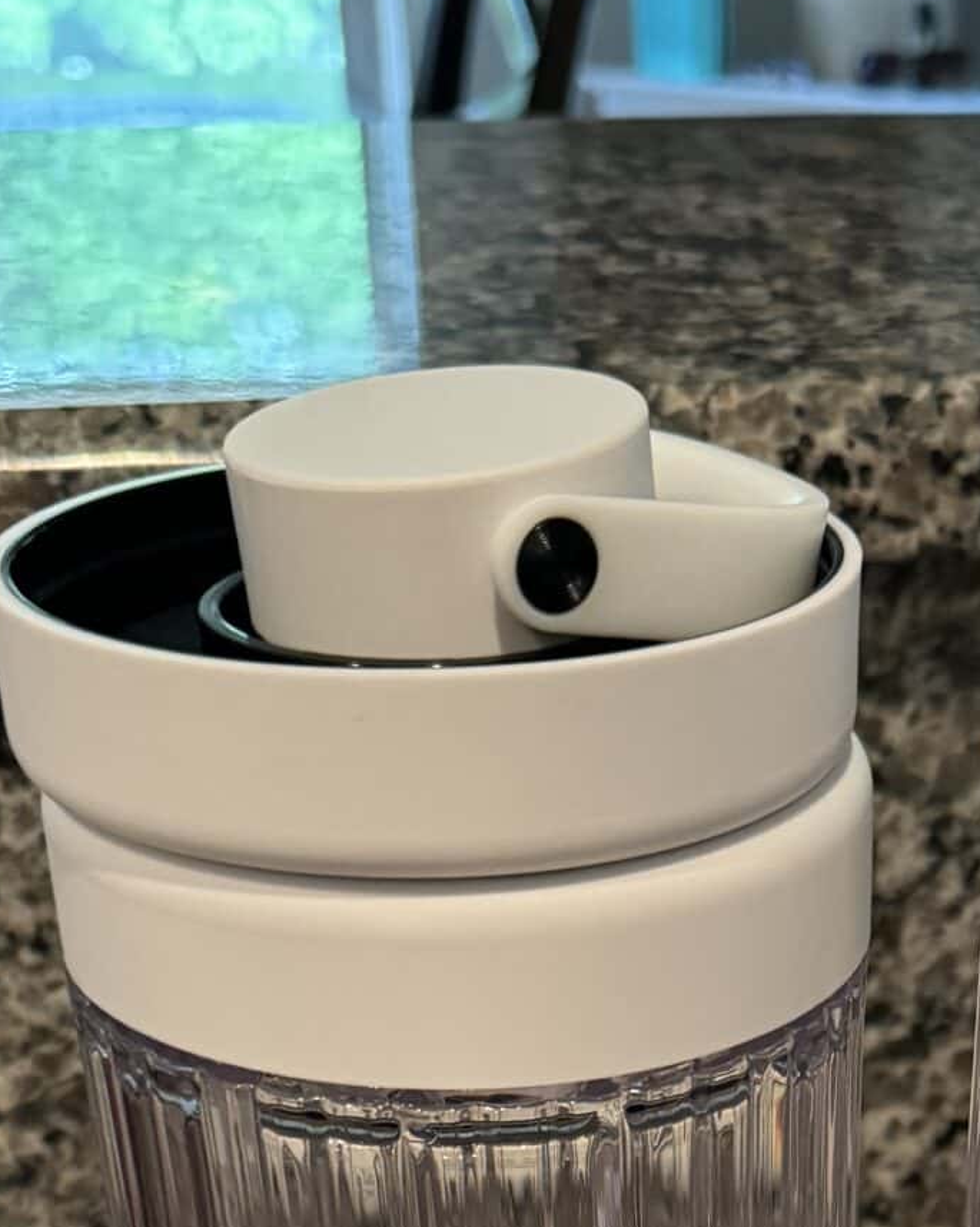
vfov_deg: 22.7
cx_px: 810
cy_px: 1787
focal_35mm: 70
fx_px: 2539
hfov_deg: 21.5
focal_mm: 6.86
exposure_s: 1/60
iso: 640
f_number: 1.78
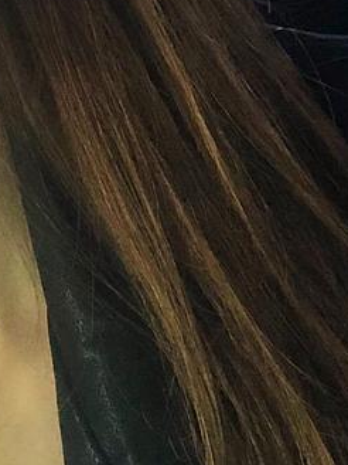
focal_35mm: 125
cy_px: 115
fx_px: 1676
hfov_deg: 11.4
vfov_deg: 15.7
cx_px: -153
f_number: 2.2
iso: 125
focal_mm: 2.87
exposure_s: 1/120
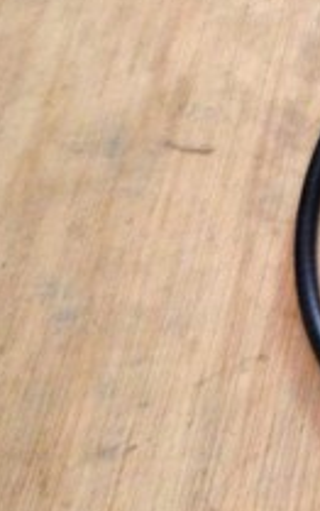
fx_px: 1490
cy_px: 257
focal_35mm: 107
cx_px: 611
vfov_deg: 19.4
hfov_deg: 11.2
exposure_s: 1/15
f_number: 2.4
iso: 400
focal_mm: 4.12
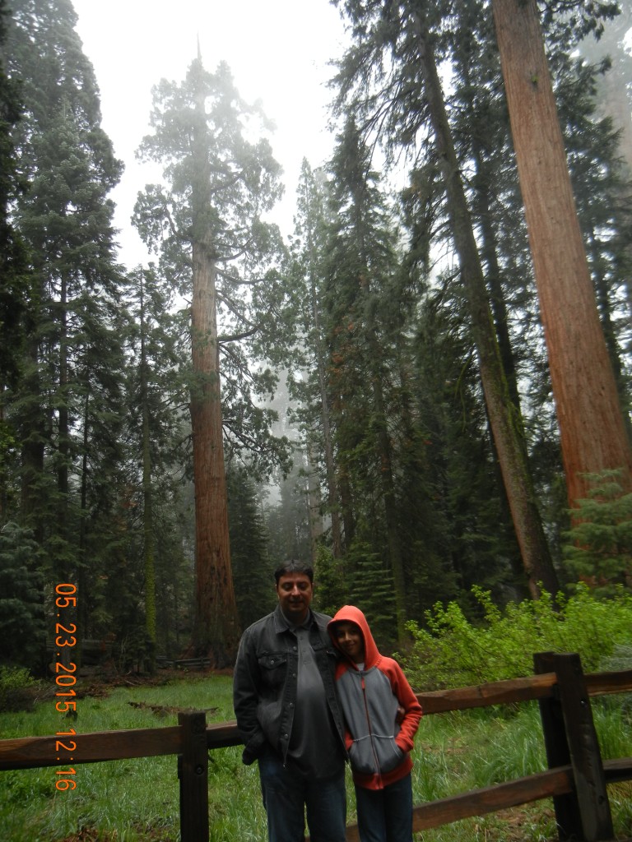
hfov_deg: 46.8
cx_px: 316
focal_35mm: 30
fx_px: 730
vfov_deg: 60.0
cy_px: 421
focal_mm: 5.4
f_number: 3.5
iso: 160
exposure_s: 1/186
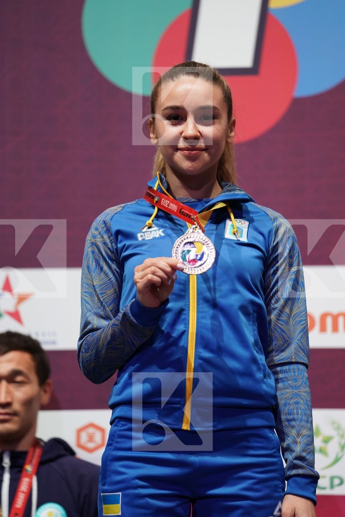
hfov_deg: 6.9
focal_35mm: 200
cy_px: 258
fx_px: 2875
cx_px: 172
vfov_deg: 10.3
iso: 1000
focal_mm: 200
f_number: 2.8
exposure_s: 1/250
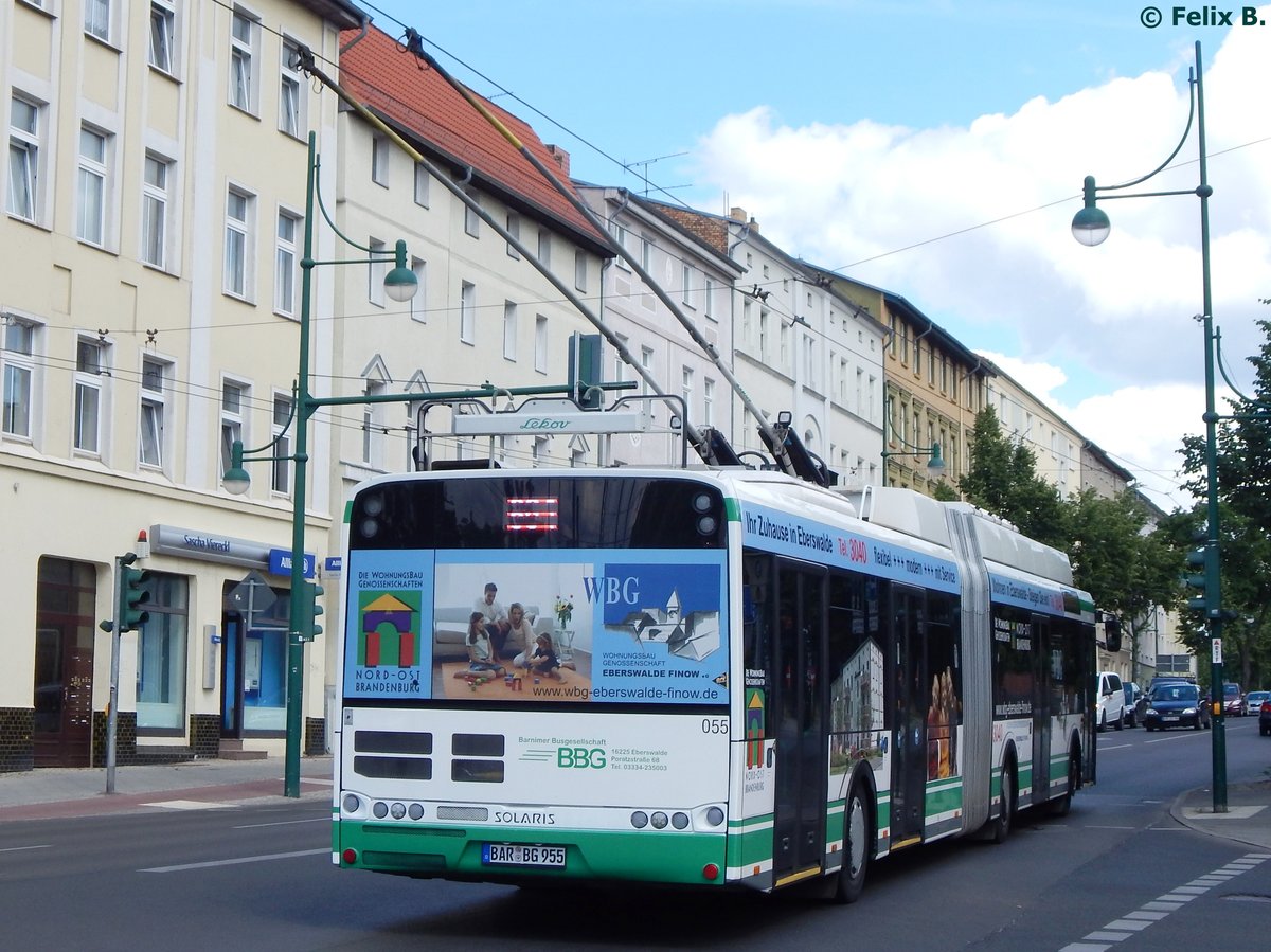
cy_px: 476
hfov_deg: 35.6
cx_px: 636
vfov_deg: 27.0
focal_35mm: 54
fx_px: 1982
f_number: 3.8
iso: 125
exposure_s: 1/800
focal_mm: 9.7
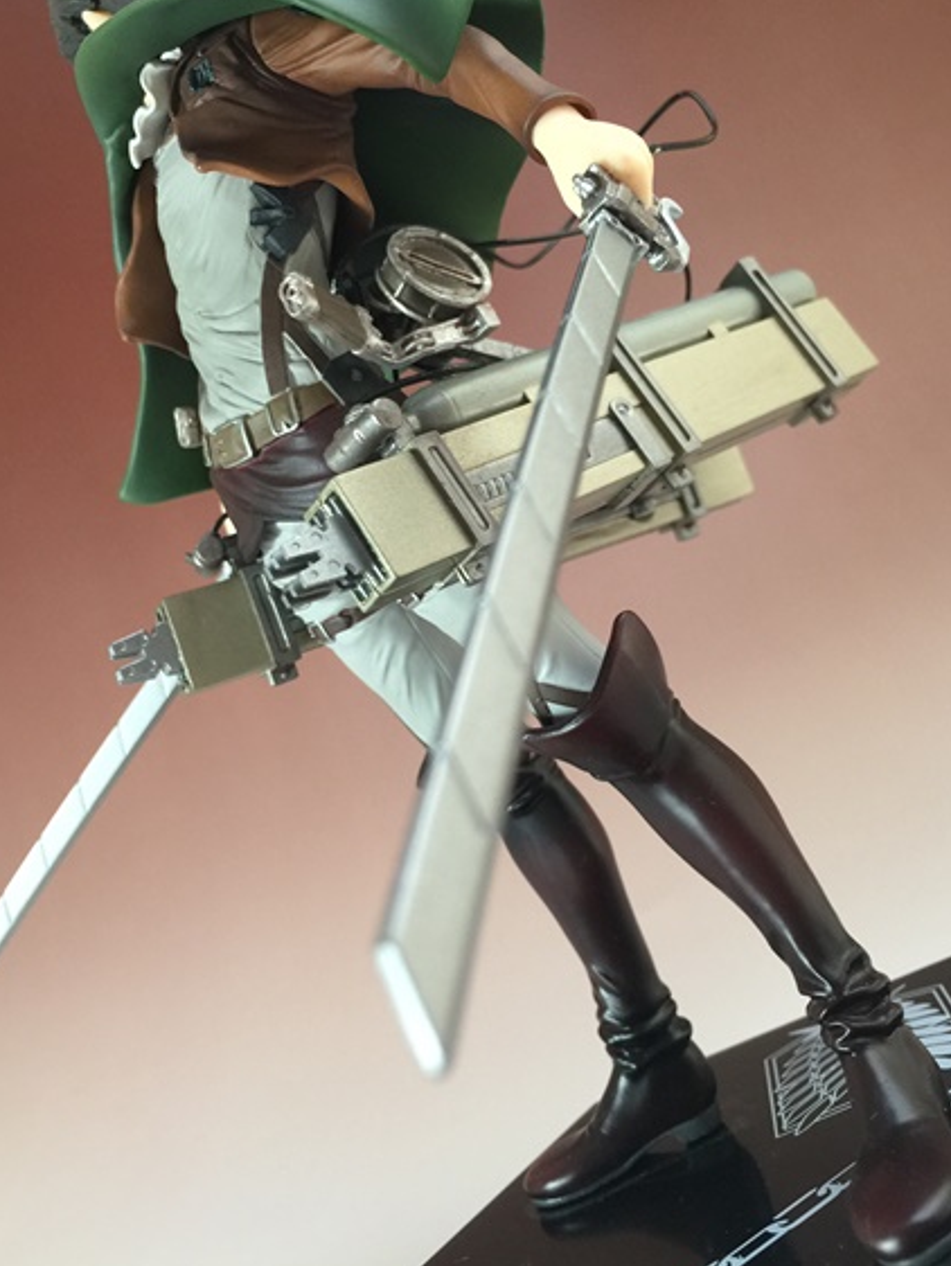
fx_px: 1208
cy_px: 561
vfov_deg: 55.2
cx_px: 491
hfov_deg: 43.0
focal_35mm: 33
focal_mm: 4.15
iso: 80
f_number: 2.2
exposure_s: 1/17
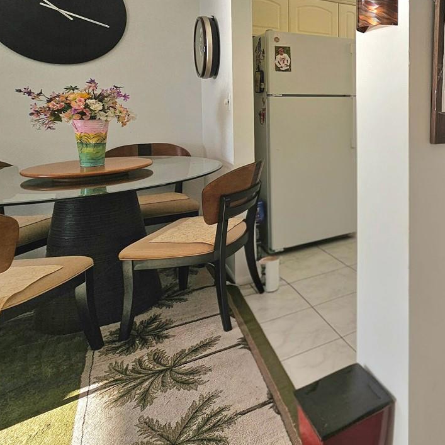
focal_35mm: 26
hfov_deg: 49.4
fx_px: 378
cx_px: 448
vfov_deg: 58.2
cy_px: 118
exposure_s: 1/323
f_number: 2.2
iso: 50
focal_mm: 2.2
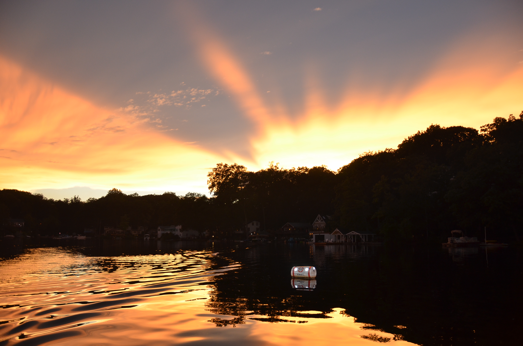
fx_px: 391
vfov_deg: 47.7
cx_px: 262
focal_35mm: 27
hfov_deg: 67.5
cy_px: 173
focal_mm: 18
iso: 400
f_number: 3.5
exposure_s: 1/125
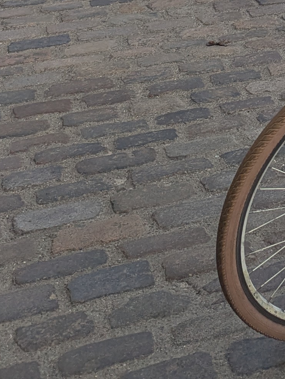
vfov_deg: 15.9
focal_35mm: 99
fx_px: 1084
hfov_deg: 13.5
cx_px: 503
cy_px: -363
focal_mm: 6.81
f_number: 1.85
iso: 58
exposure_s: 1/1002
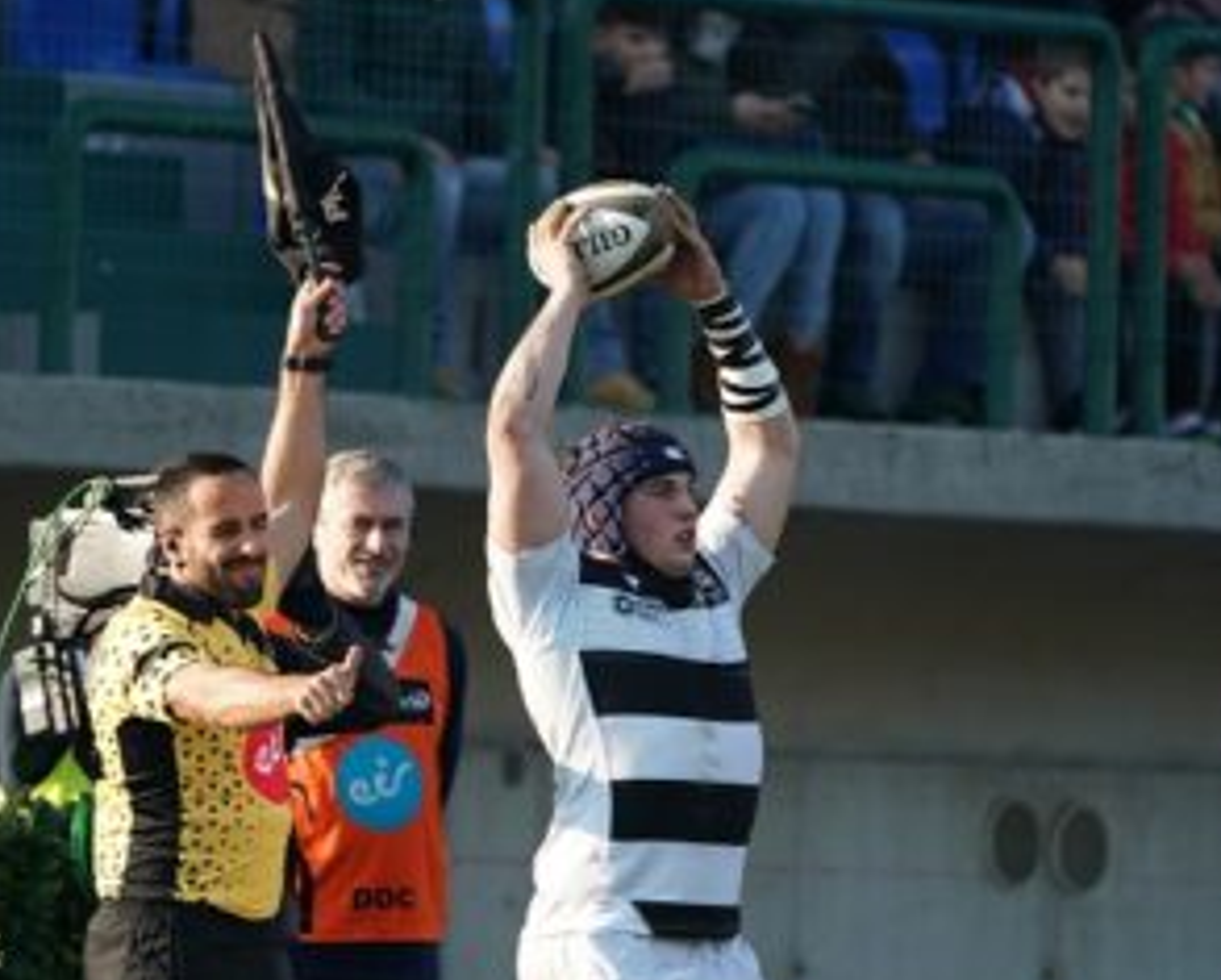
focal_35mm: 512
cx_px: 654
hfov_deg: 3.8
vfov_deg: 3.0
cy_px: 523
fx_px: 18521
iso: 1600
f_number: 6.3
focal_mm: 400
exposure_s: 1/2000
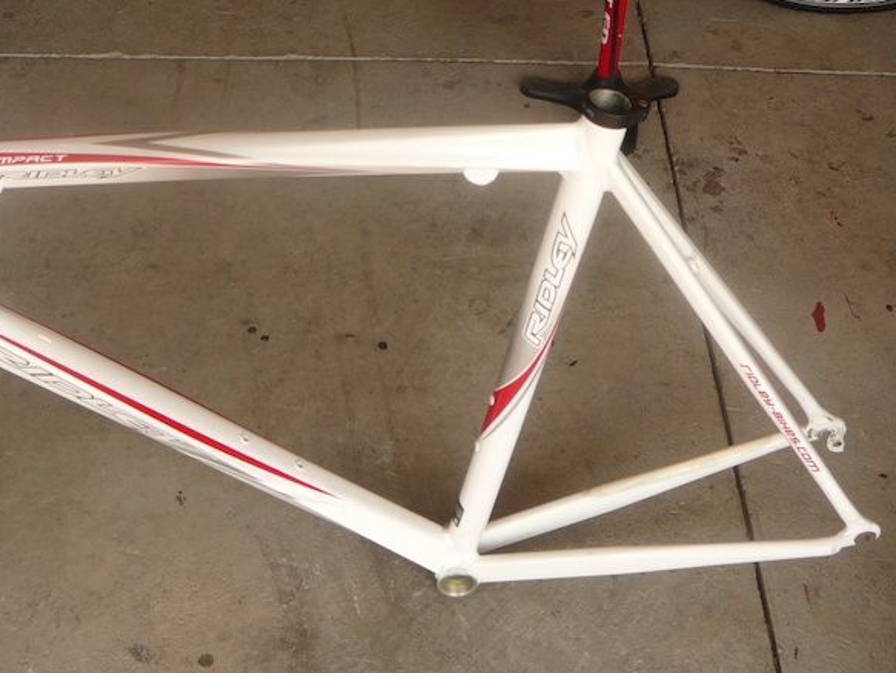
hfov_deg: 39.4
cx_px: 346
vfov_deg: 30.3
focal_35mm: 48
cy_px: 386
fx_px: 1243
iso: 80
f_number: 2.8
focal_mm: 5.2
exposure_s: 1/160
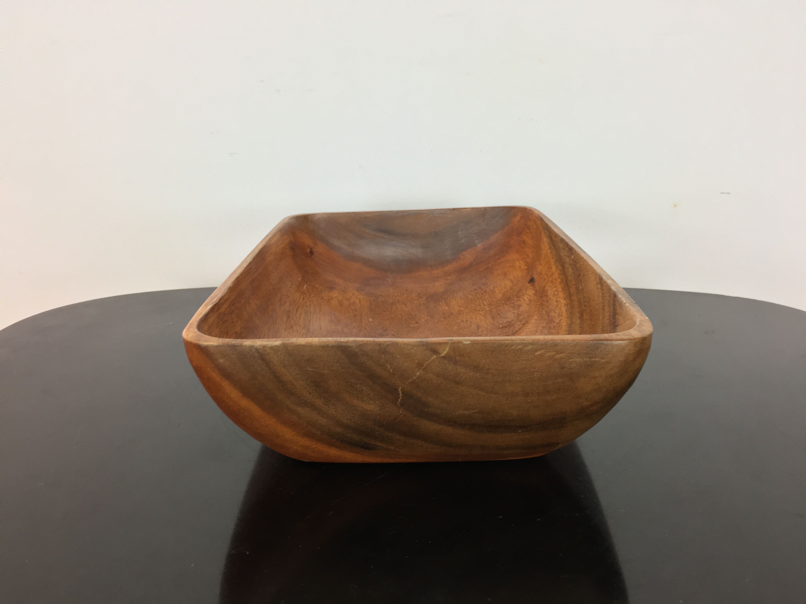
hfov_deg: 61.7
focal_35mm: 29
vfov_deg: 48.2
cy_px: 302
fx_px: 675
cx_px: 403
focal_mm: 4.15
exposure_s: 1/33
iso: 50
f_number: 2.2
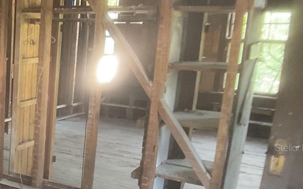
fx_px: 652
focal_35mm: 79
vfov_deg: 16.4
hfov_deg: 23.7
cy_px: 147
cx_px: -68
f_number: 1.8
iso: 250
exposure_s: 1/40
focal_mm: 3
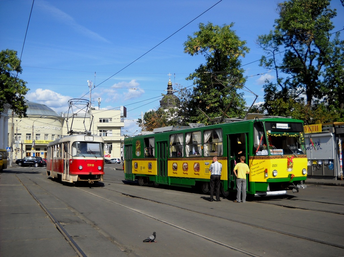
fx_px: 407
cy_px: 128
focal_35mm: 41
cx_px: 172
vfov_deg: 35.0
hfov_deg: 45.9
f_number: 5.5
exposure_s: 1/353
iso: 64
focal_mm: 6.72
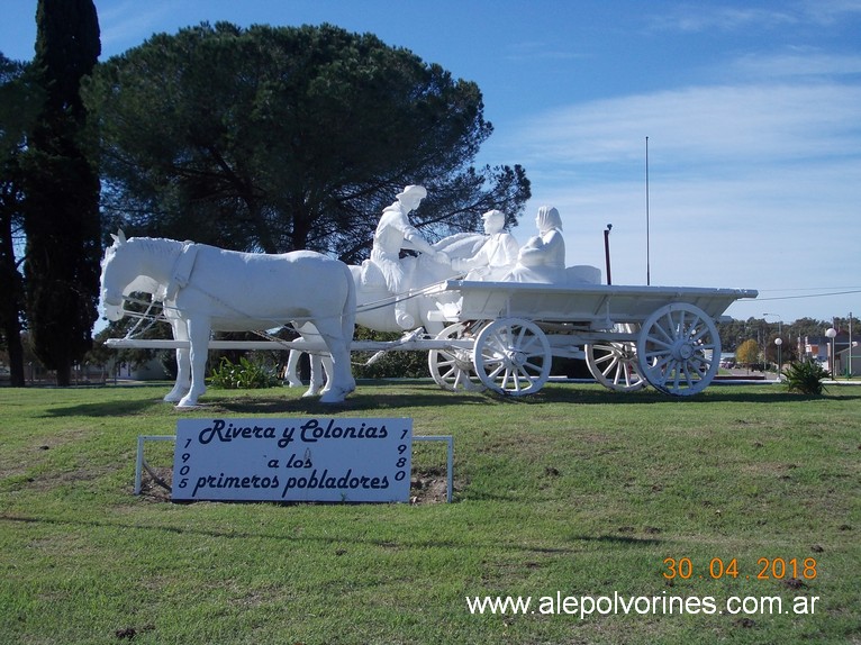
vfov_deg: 28.5
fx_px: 1268
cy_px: 322
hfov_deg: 37.5
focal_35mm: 51
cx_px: 430
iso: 80
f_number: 7.2
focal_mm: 7.2
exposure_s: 1/250
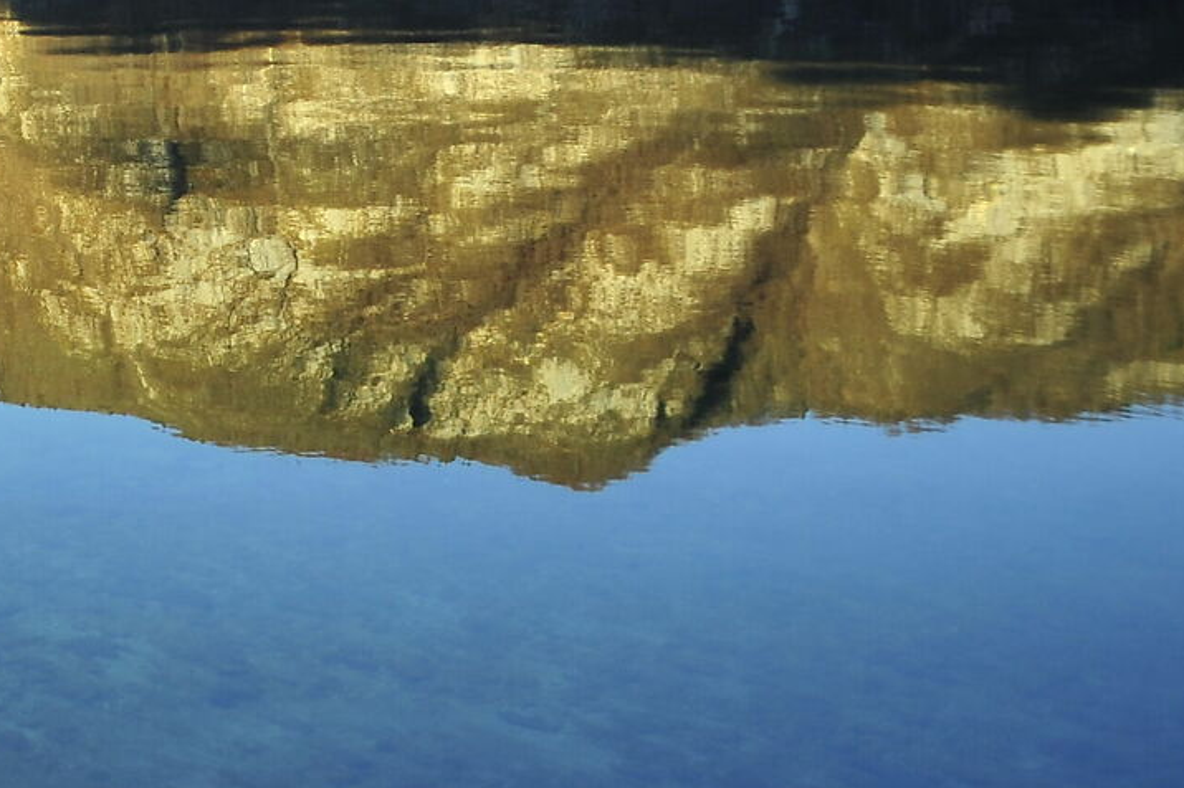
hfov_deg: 23.1
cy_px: -282
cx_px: -683
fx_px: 2203
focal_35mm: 67
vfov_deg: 18.6
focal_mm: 20
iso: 200
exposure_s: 1/250
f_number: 4
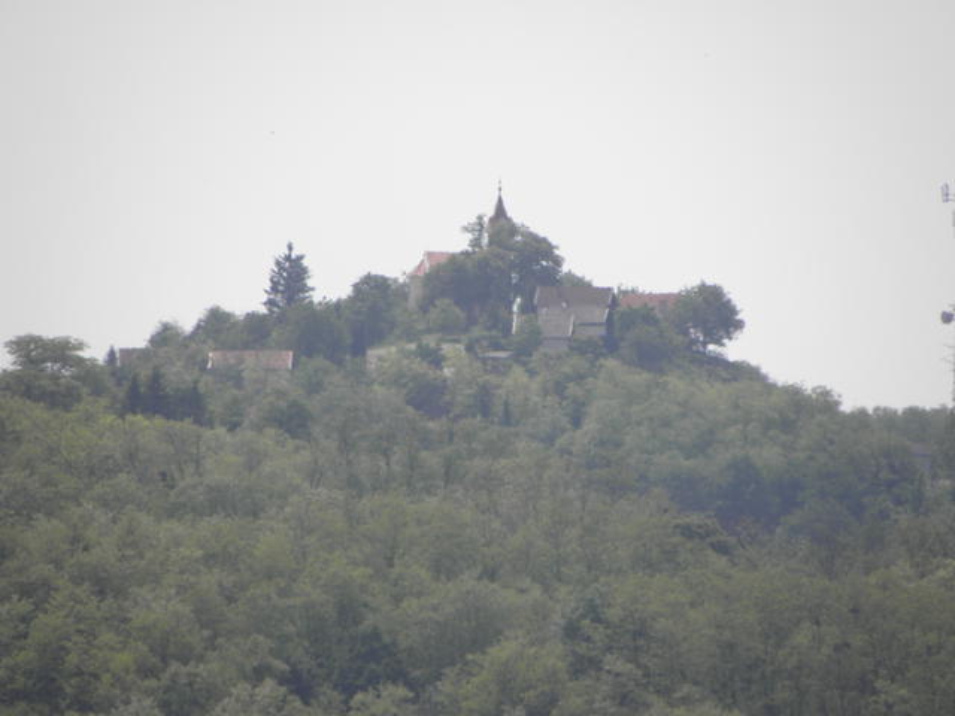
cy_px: 358
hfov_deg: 2.9
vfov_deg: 2.2
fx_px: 18650
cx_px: 478
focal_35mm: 676
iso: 64
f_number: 5
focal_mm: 119.6
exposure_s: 1/400
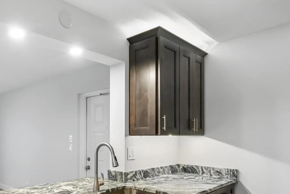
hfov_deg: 60.4
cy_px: 137
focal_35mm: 29
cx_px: 75
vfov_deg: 44.0
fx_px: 234
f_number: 8
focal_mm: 16
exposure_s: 1/1.25
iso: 1600
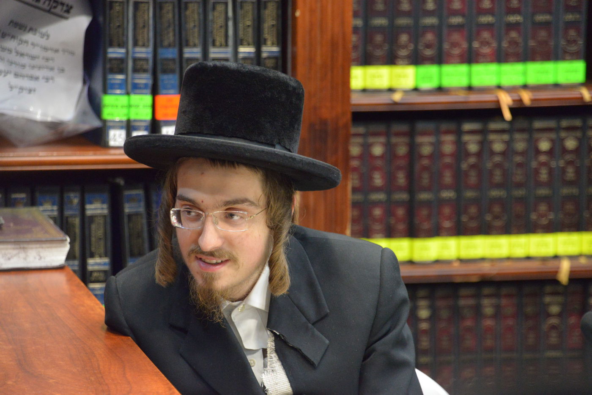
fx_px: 2714
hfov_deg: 12.4
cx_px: 296
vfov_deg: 8.3
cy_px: 198
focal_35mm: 165
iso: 6400
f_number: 6
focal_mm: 165
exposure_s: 1/160
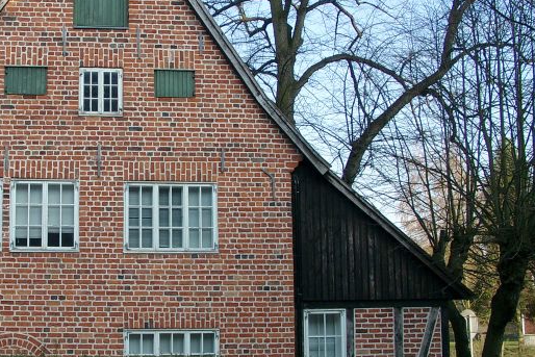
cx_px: 146
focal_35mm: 55
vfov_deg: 24.6
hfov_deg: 35.6
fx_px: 818
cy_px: 155
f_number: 4
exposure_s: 1/249
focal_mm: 7.13
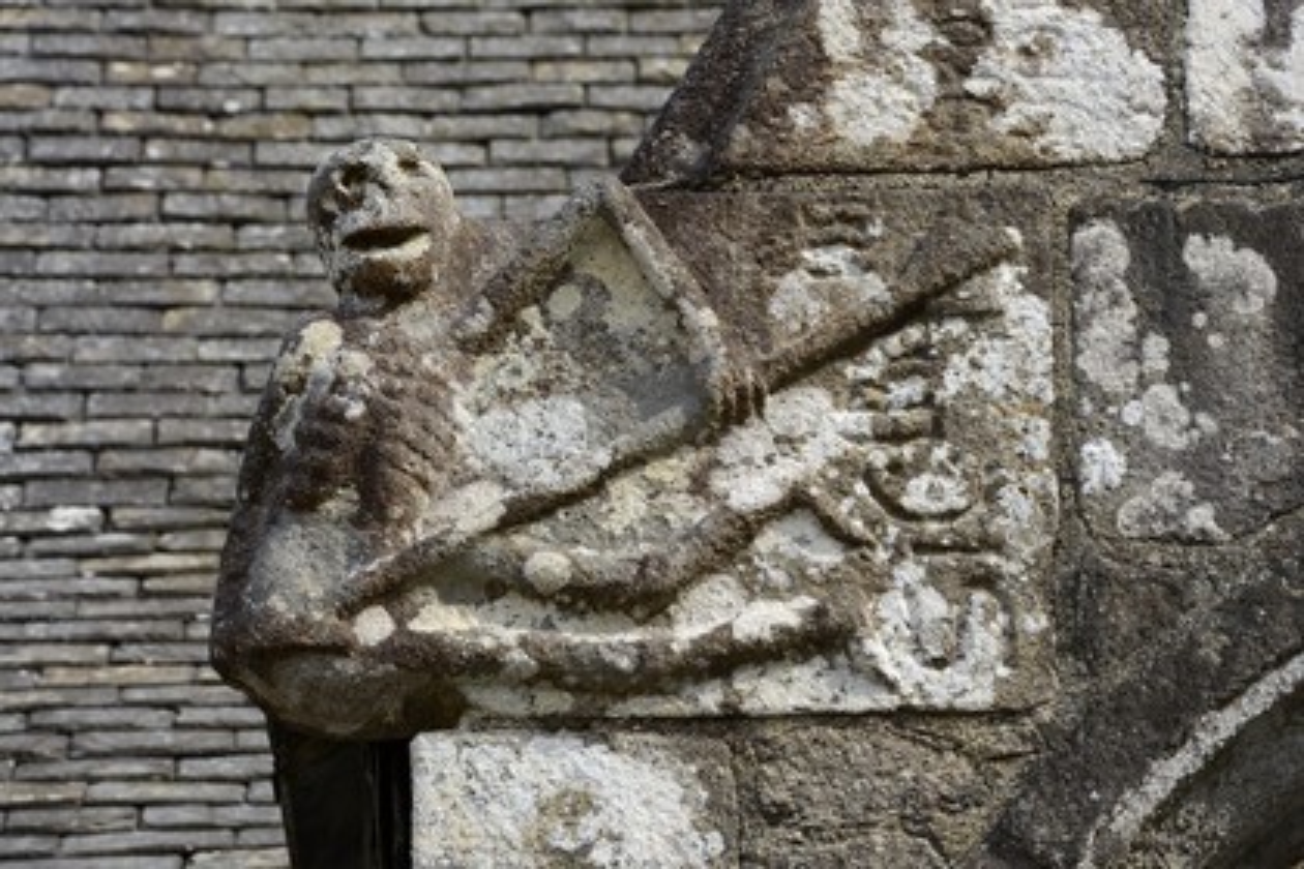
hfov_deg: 10.3
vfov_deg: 6.9
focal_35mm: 200
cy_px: 434
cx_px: 652
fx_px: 7244
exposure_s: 1/200
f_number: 10
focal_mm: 200
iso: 200
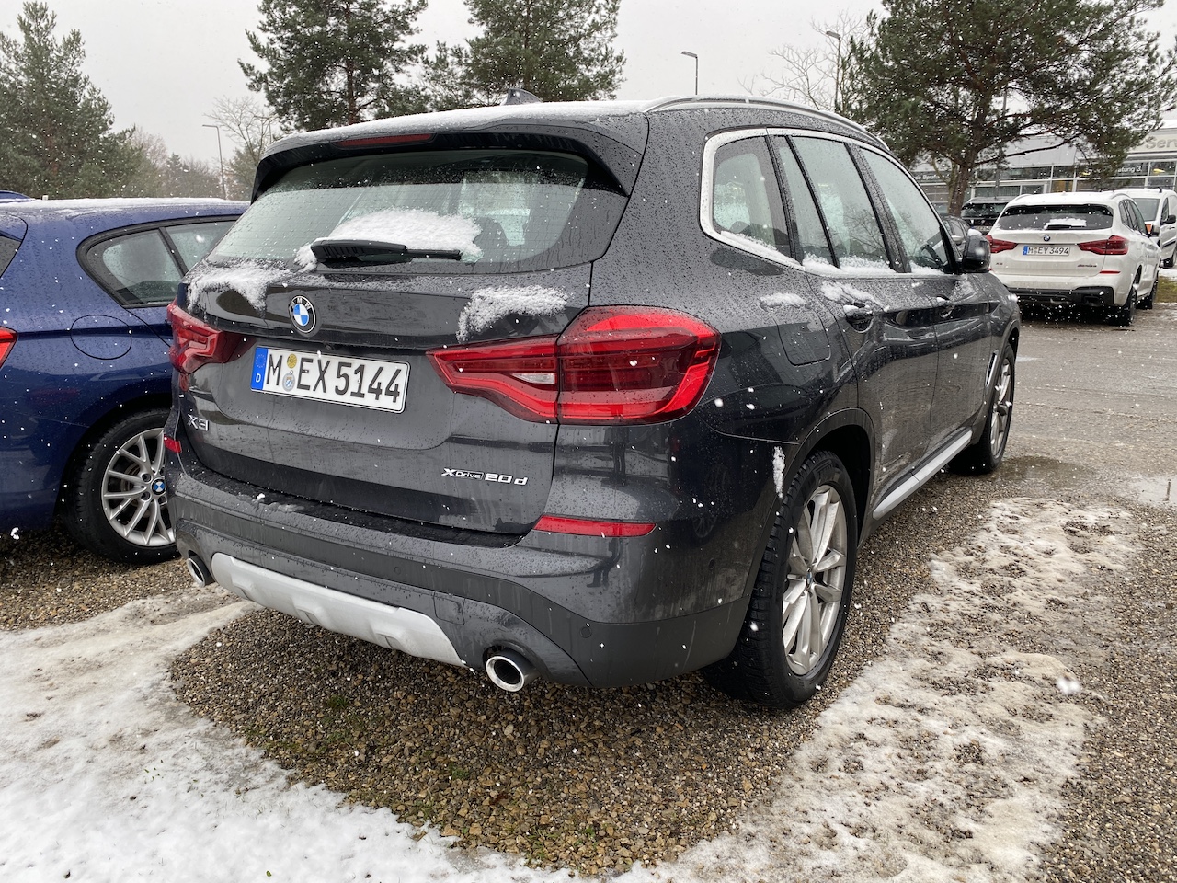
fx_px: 884
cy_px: 442
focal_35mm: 26
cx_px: 588
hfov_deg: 67.3
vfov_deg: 53.1
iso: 32
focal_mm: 4.25
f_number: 1.8
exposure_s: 1/136
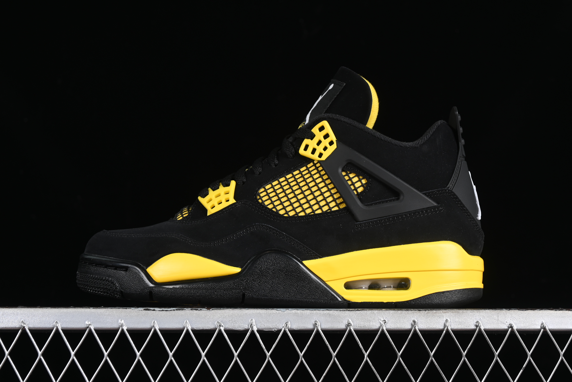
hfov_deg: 27.0
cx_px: 286
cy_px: 191
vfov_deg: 18.2
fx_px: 1192
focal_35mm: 75
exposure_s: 1/50
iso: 160
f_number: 6.3
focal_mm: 50
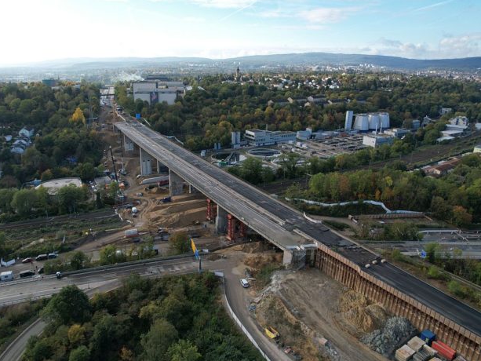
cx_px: 215
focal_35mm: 24
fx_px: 334
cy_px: 180
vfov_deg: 56.8
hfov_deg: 71.4
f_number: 2.8
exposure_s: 1/120
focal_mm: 8.38
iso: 100
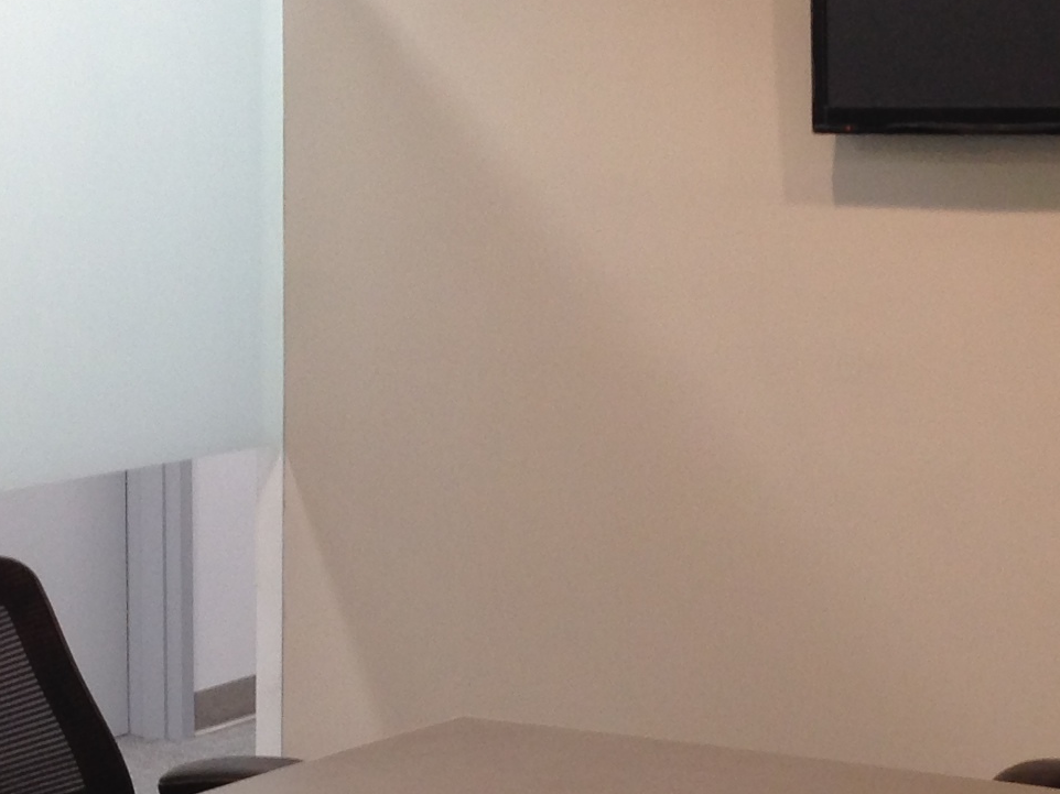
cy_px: 547
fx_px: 3429
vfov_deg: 13.2
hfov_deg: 17.4
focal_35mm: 112
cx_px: 187
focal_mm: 4.12
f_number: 2.4
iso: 64
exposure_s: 1/20
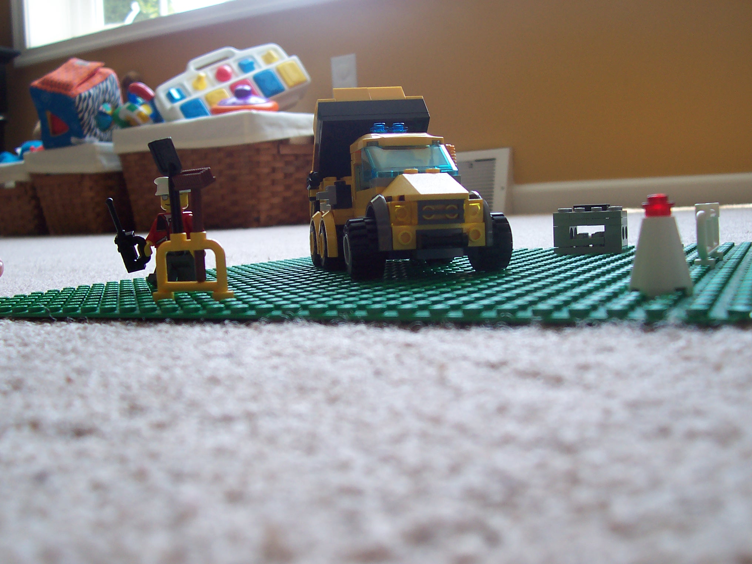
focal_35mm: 37
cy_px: 282
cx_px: 376
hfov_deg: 50.1
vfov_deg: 38.7
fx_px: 804
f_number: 2.8
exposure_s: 1/60
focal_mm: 5.6
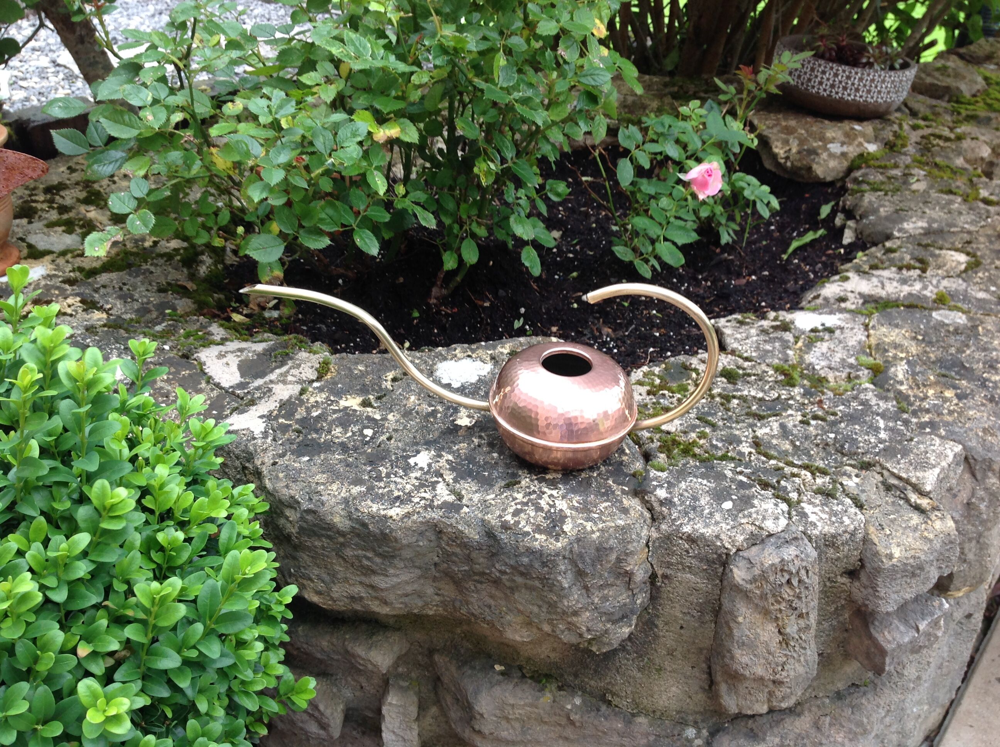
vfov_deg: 40.6
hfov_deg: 52.7
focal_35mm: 35
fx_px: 1010
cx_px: 500
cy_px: 374
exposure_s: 1/20
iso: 64
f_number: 2.4
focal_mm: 4.28
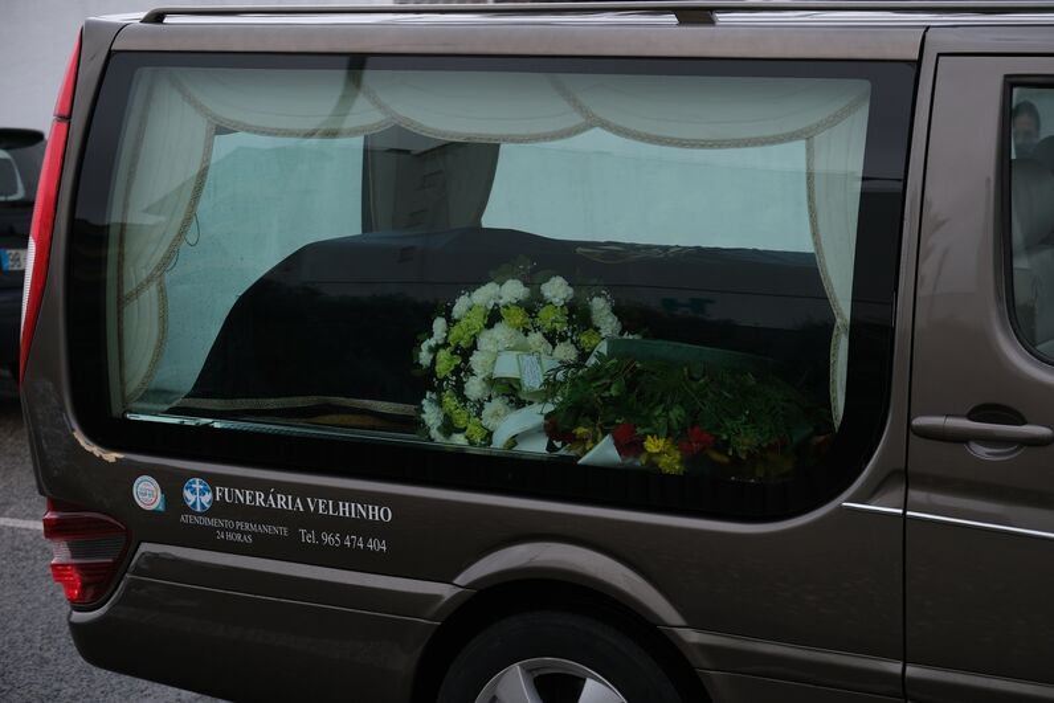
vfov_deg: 18.2
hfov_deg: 27.0
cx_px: 527
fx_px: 2196
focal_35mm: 75
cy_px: 352
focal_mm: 50
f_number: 4
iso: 400
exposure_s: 1/800
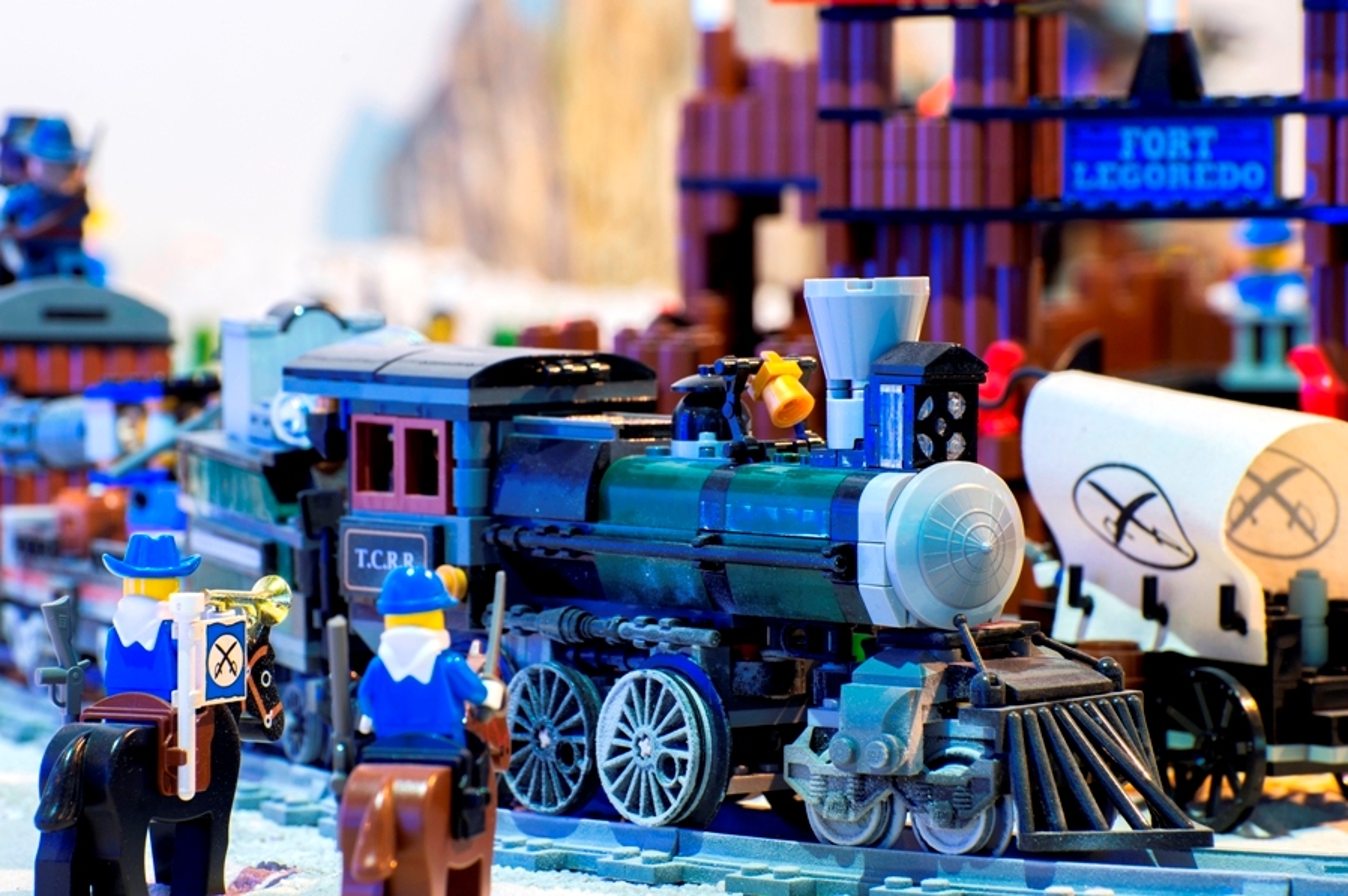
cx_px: 674
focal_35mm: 140
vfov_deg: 9.8
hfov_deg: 14.7
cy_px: 448
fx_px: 5237
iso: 50
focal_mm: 140
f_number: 13
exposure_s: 6
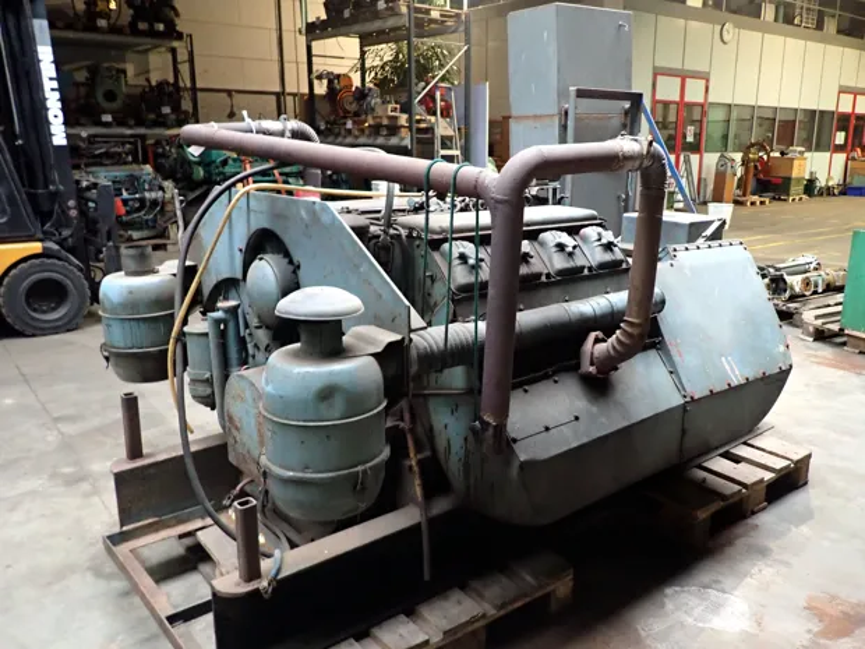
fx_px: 625
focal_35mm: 25
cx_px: 432
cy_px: 324
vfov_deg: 54.9
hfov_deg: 69.4
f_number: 2
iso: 640
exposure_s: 1/30
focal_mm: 4.5
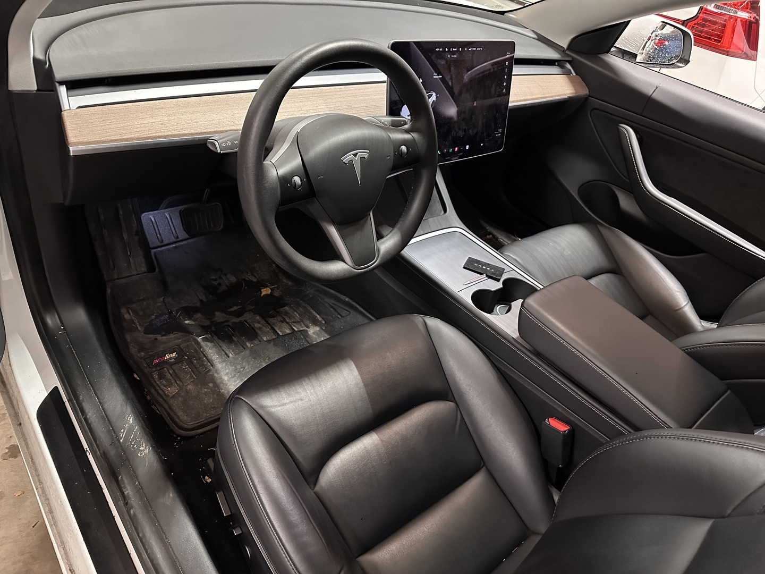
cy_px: 287
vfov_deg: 56.8
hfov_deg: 71.6
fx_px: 530
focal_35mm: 24
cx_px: 382
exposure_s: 1/33
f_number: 1.78
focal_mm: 6.86
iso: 800
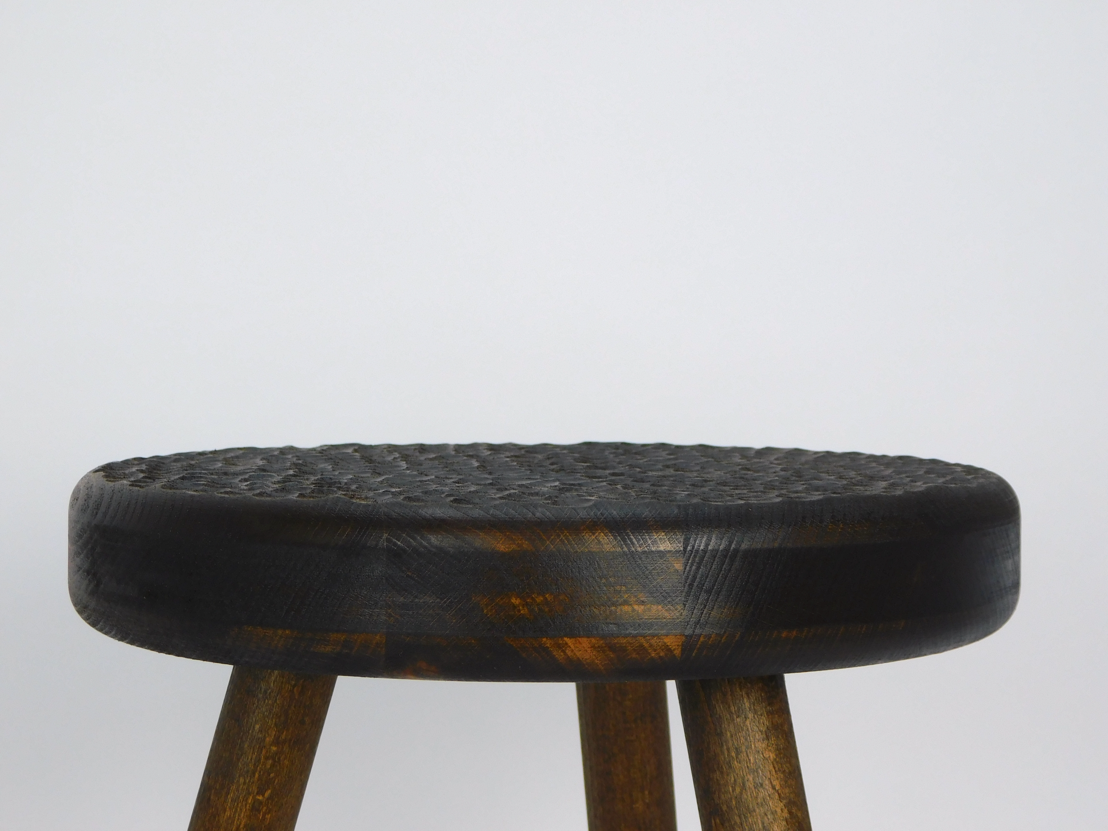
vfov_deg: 18.4
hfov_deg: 24.4
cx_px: 554
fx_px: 2561
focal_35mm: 80
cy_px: 416
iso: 125
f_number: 4.4
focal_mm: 14.2
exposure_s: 1/100
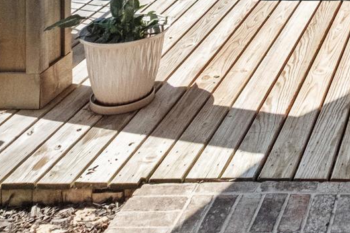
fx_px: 690
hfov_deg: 24.4
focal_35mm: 71
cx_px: 470
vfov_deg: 15.2
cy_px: -246
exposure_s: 1/400
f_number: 8
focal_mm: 10
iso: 800
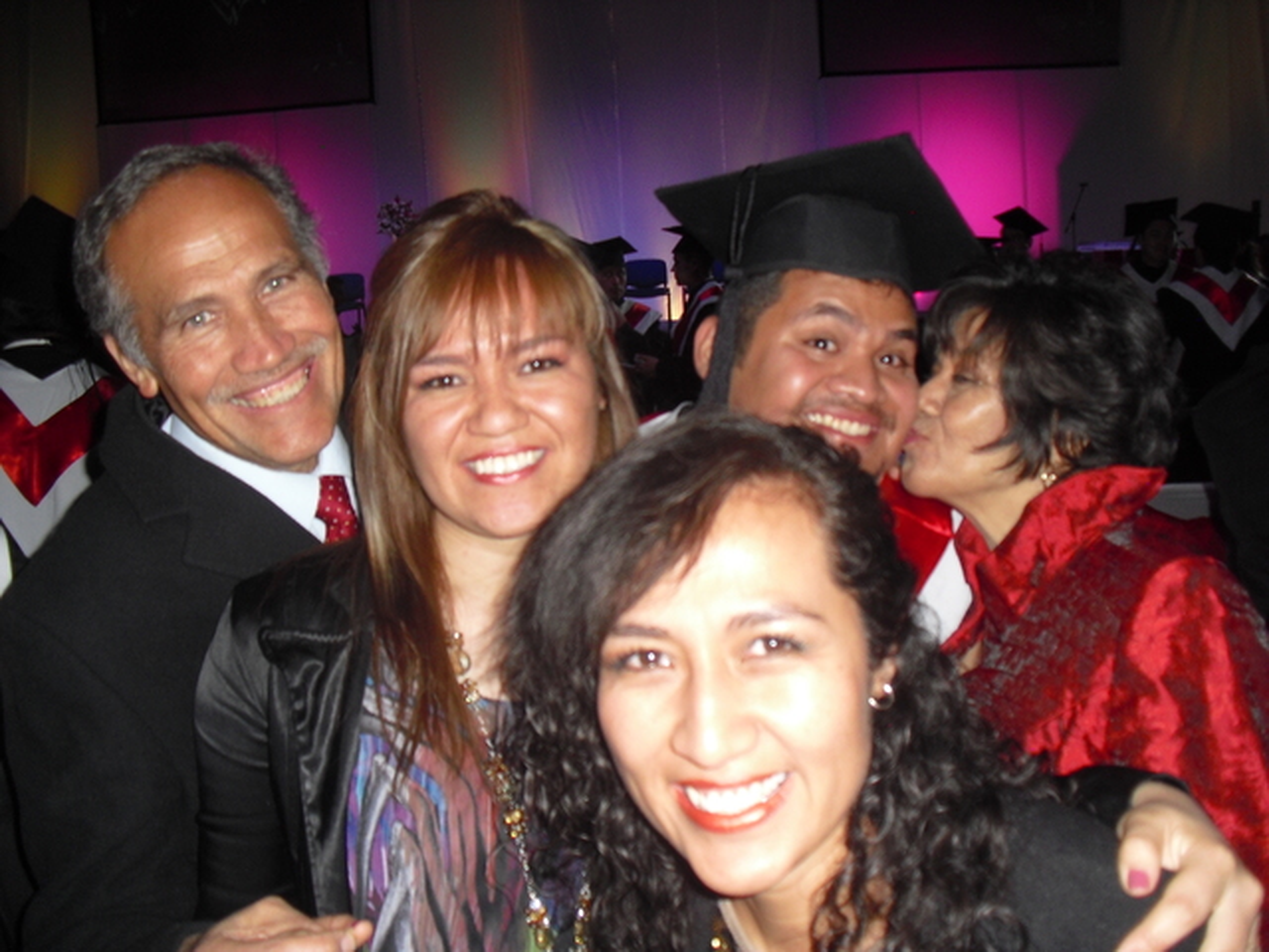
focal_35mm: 36
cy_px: 476
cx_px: 634
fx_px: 1320
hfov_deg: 51.4
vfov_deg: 39.7
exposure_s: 1/60
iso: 200
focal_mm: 6.3
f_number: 3.1
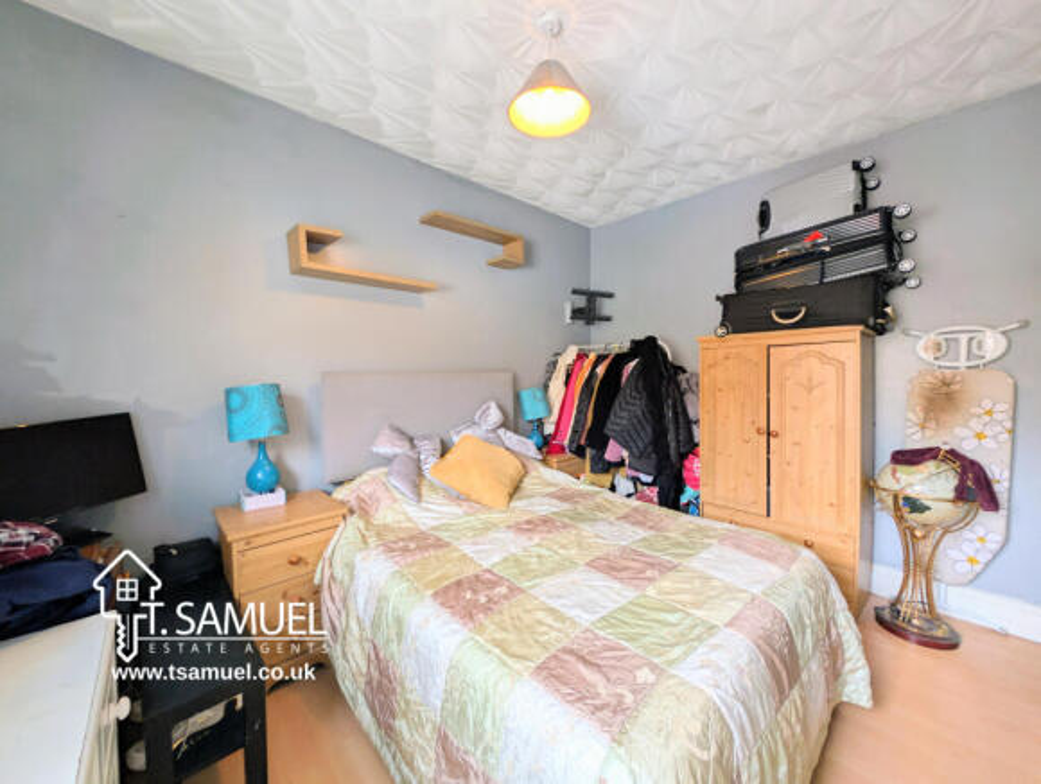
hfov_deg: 110.4
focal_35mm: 12
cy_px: 392
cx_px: 520
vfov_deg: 94.7
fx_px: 361
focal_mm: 2.23
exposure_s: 1/50
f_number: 1.95
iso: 78
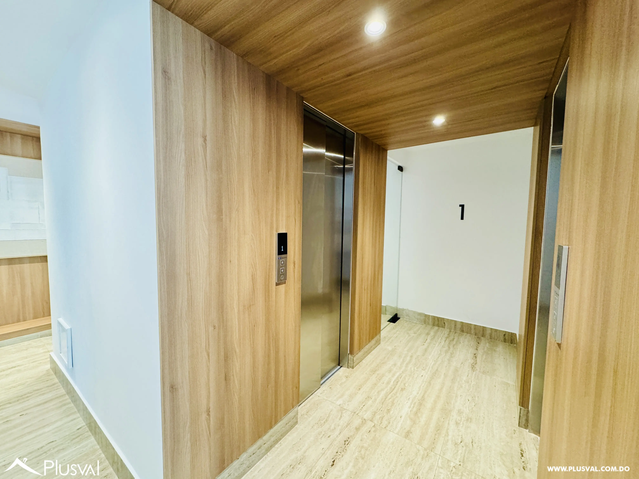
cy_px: 240
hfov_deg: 102.1
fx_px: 258
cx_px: 320
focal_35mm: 14
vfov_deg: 85.7
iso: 500
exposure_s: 1/60
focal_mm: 2.22
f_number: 2.2
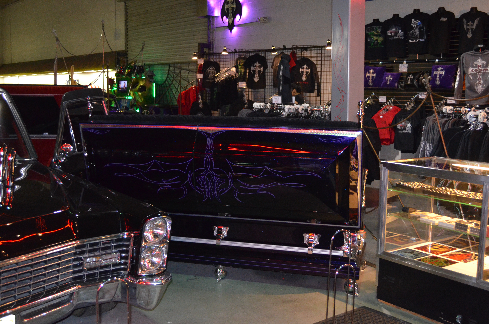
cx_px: 244
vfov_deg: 31.8
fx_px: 569
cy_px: 162
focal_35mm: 42
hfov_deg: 46.5
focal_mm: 28
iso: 3200
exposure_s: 1/60
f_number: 4.5
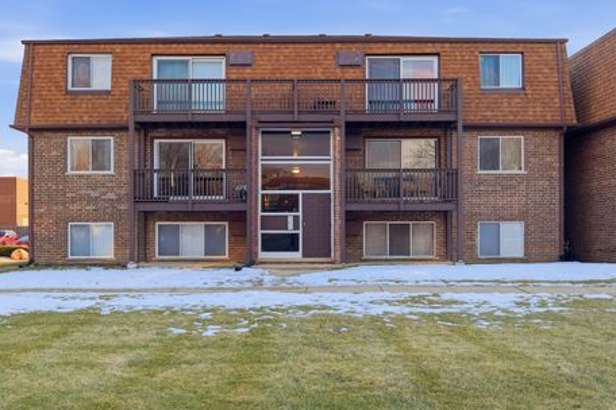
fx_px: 582
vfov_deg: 38.9
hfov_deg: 55.8
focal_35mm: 34
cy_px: 215
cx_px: 289
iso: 640
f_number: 7.1
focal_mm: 20.9
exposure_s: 1/1900
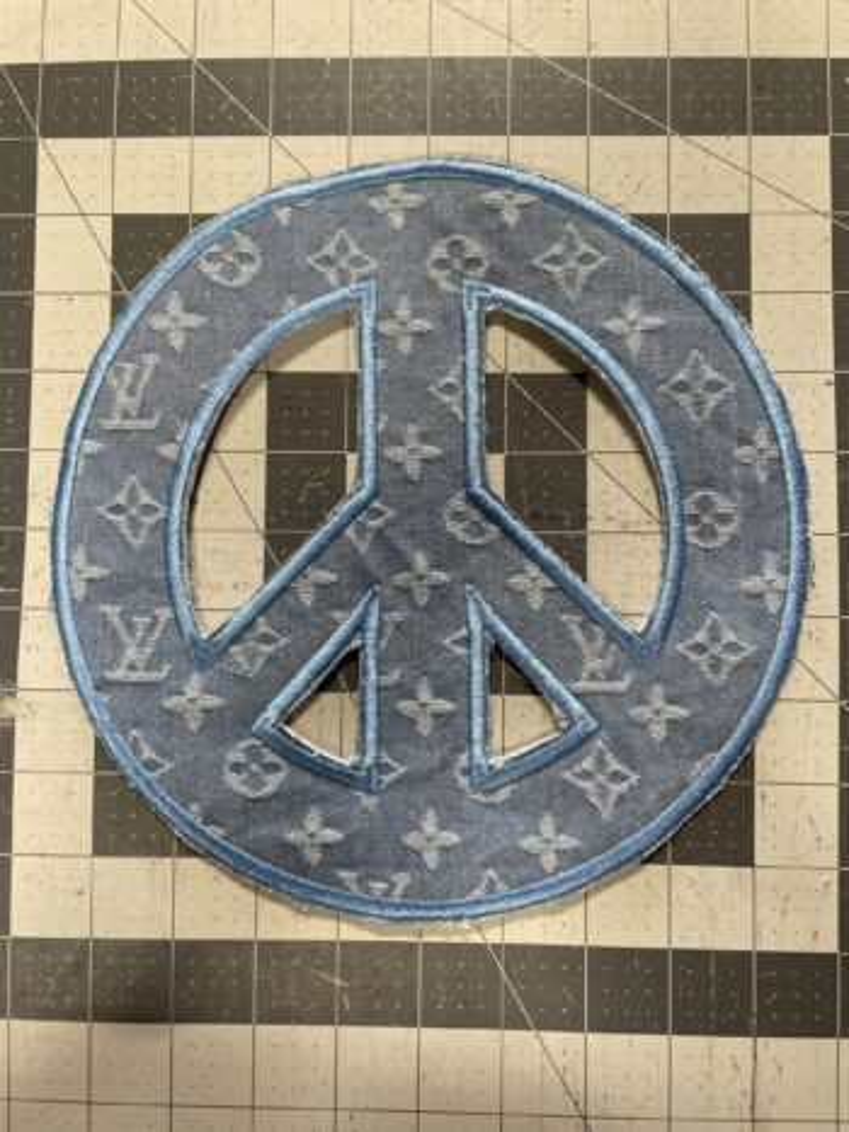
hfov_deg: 53.0
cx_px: 424
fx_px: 851
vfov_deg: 67.3
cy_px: 566
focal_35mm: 26
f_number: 1.6
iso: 125
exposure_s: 1/120
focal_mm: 4.2
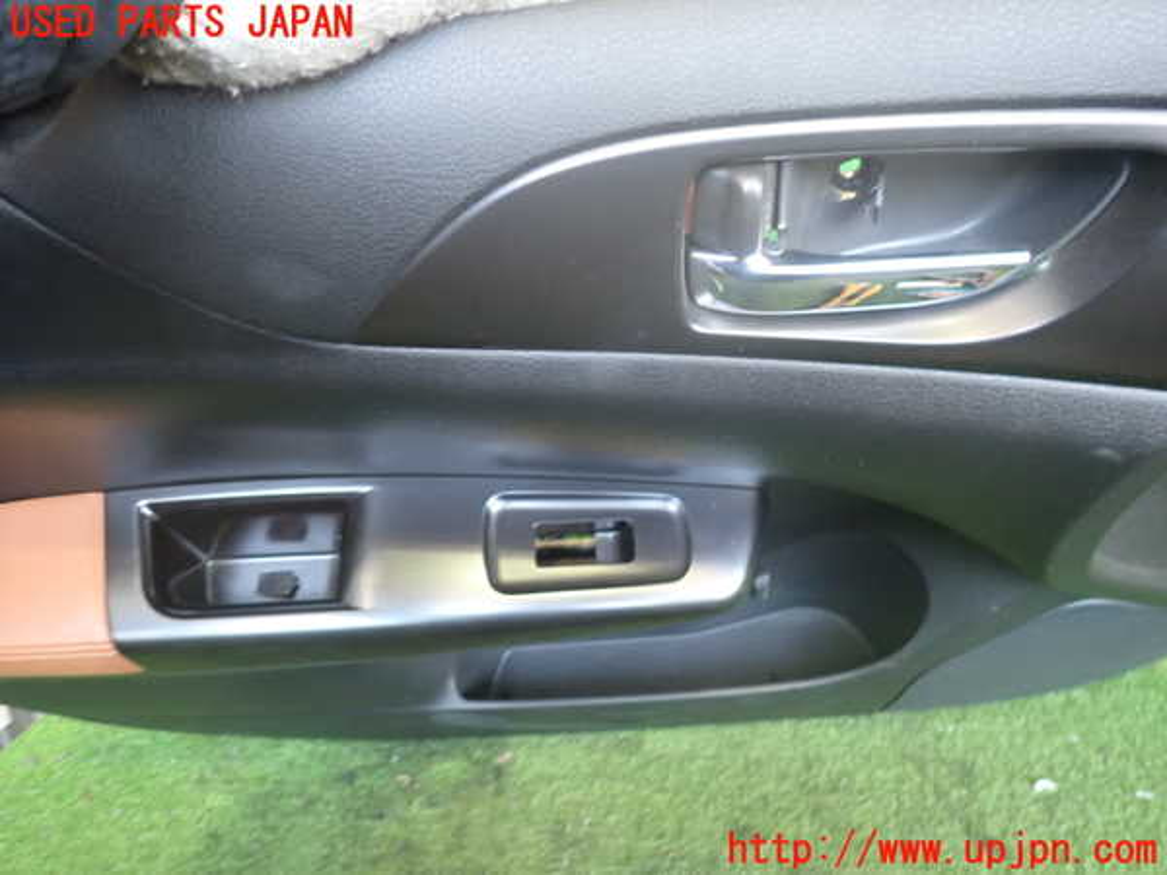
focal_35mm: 25
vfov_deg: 54.9
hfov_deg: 69.4
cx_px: 584
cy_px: 438
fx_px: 843
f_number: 2
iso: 400
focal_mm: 4.5
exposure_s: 1/30
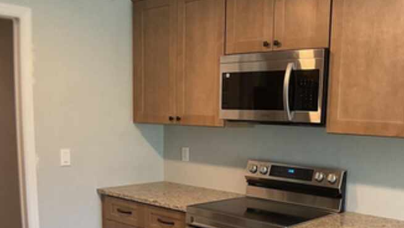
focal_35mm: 62
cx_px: 277
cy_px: 206
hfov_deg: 33.5
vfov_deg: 19.1
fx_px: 664
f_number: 1.8
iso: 80
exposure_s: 1/60
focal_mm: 3
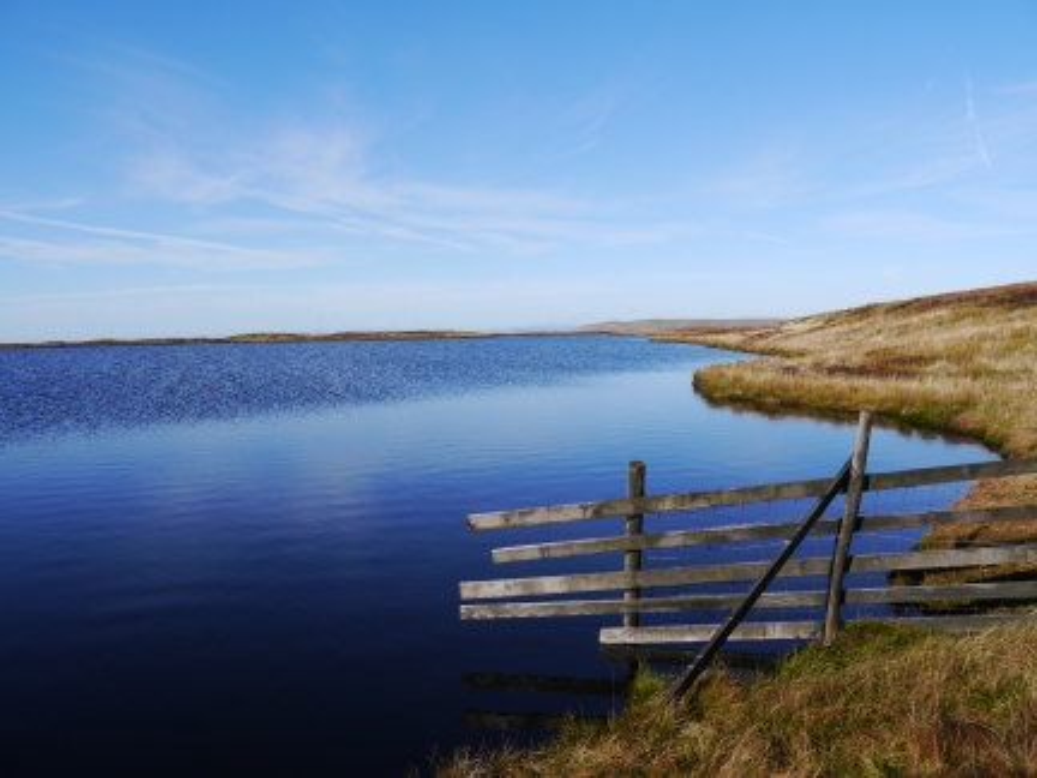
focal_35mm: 28
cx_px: 518
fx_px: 839
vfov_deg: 49.7
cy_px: 389
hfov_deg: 63.4
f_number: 7.1
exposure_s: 1/500
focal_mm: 14
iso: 160
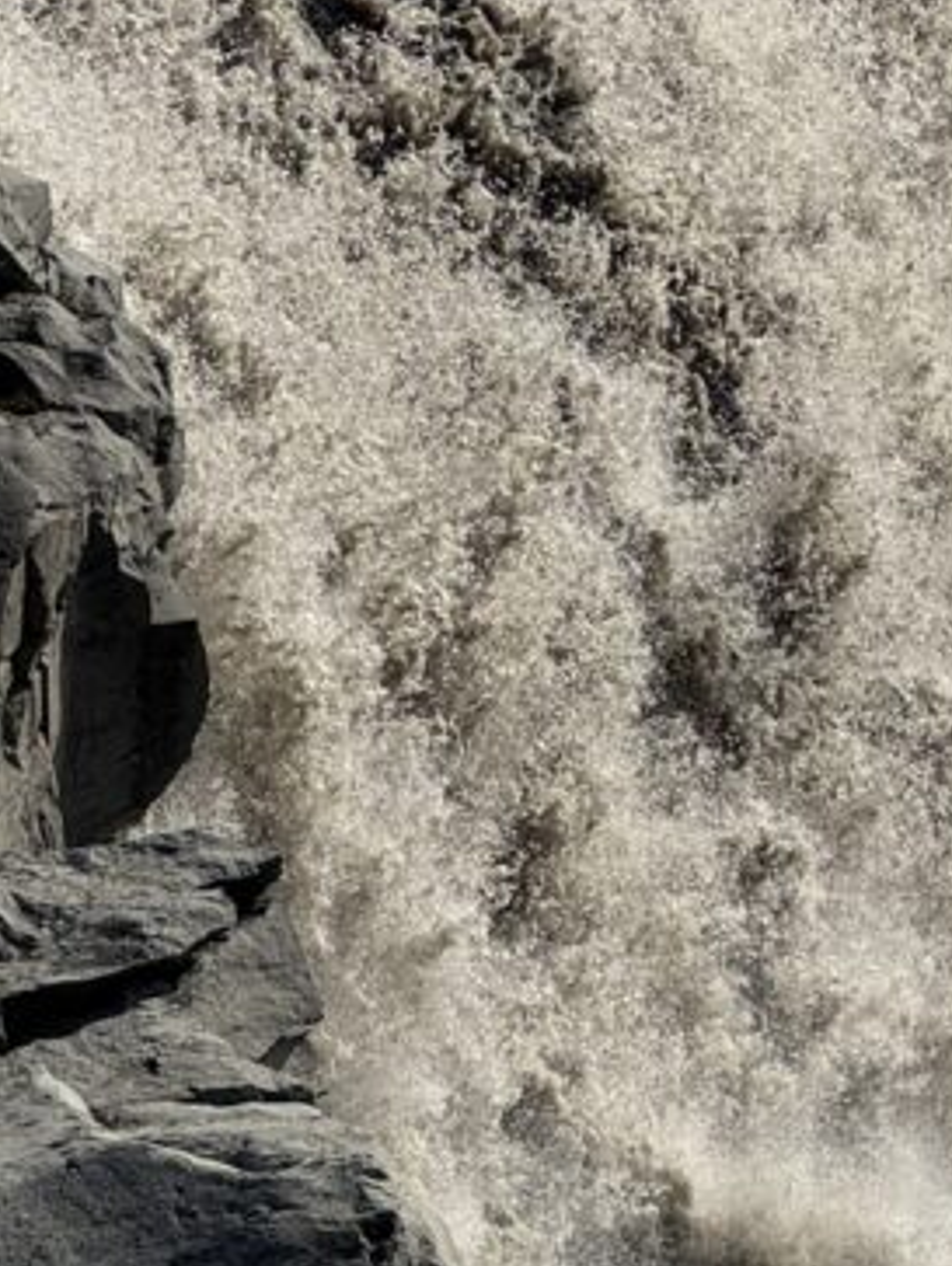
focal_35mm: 217
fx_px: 7943
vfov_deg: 9.1
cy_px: 10
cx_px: 1280
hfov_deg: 6.8
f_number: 2.8
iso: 25
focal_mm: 9
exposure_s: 1/1376
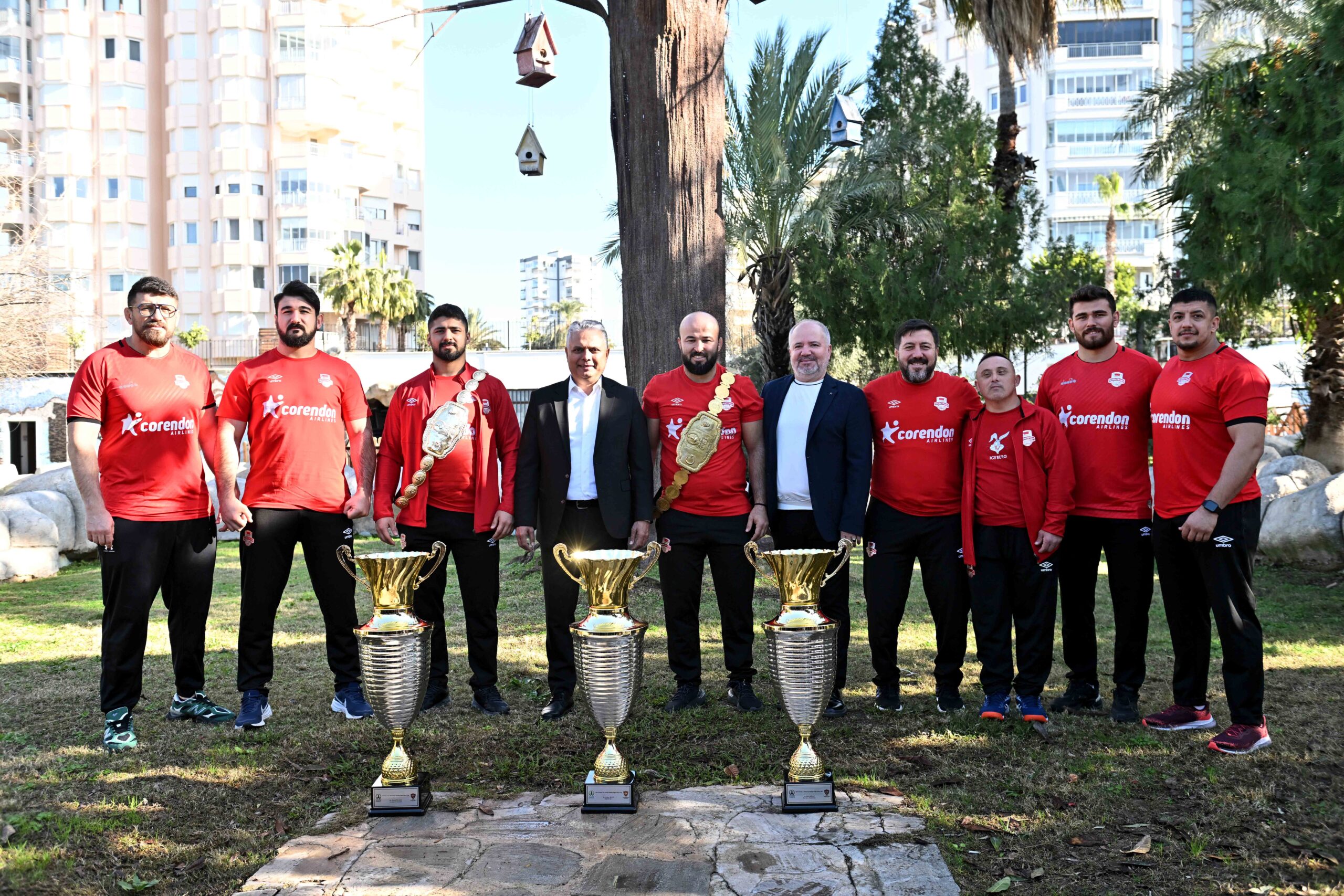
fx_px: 1195
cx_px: 672
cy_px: 448
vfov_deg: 41.1
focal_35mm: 32
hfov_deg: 58.7
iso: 320
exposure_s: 1/500
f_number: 4
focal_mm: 32
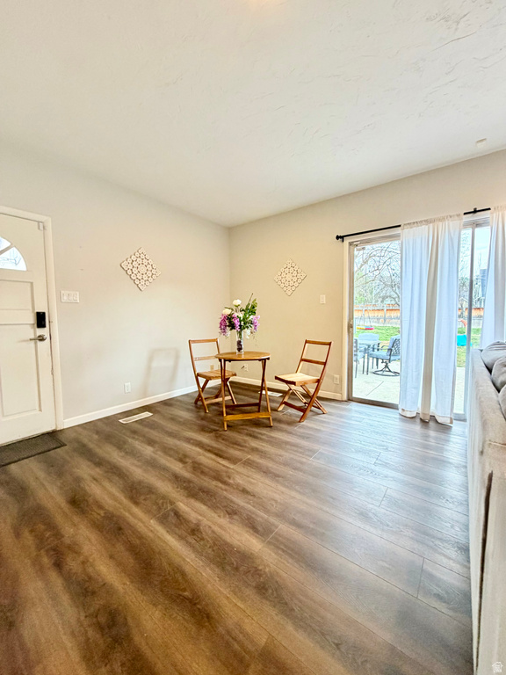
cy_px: 338
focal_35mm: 14
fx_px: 273
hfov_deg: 85.7
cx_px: 253
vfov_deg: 102.1
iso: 200
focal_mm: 2.22
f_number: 2.2
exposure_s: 1/60
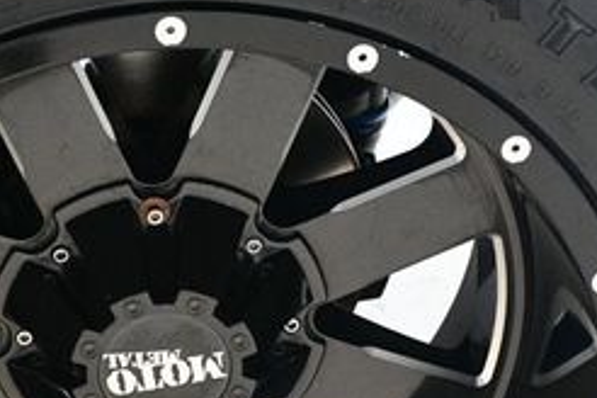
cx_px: 153
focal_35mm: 148
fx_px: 2454
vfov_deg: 9.2
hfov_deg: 13.8
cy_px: 403
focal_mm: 38
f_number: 4.2
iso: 3200
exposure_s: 1/80
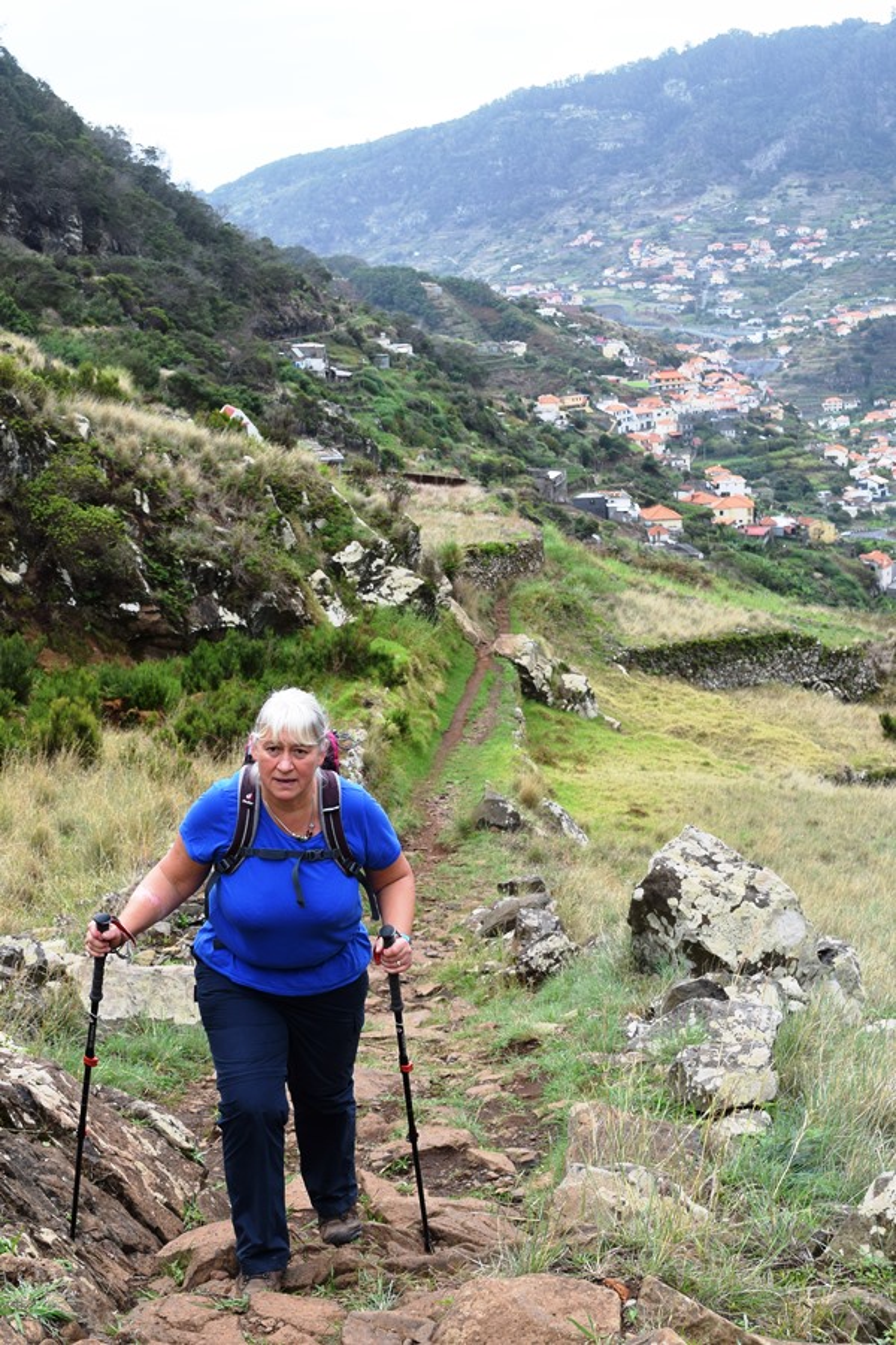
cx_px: 448
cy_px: 672
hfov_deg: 30.8
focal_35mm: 44
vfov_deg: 45.0
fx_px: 1624
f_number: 8
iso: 320
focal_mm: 29
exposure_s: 1/250
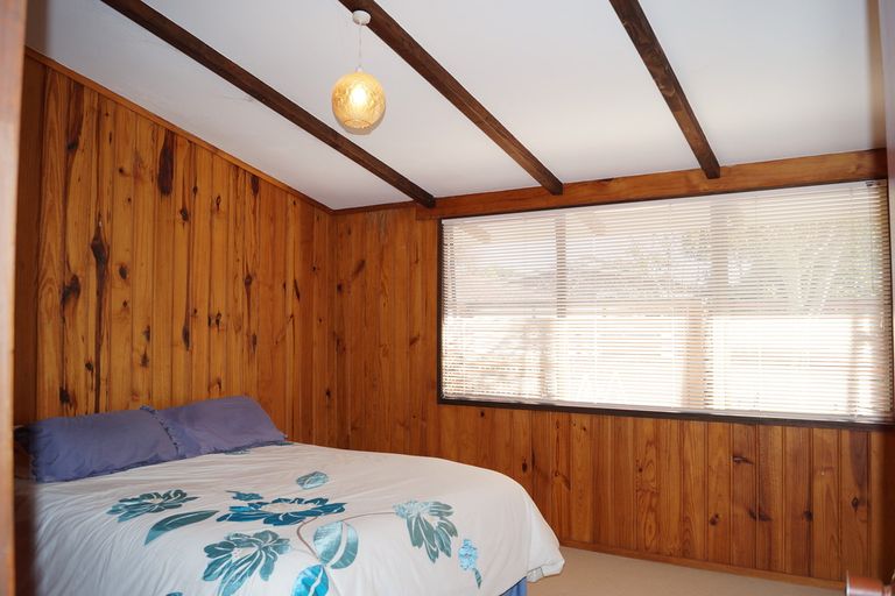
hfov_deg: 67.4
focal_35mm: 27
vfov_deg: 47.9
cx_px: 448
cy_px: 298
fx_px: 671
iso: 100
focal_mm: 18
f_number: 4
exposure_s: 1/60
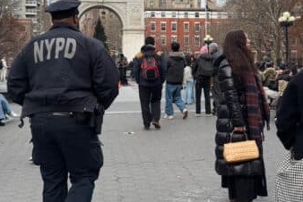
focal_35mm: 59
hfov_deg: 33.8
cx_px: 176
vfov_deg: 22.9
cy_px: 57
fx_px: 497
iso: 80
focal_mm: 6.76
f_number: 1.78
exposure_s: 1/1721
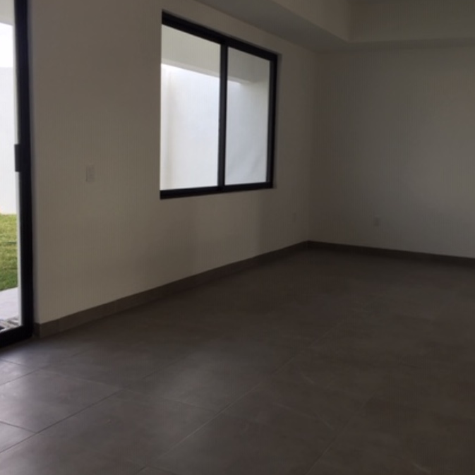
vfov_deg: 42.8
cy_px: 239
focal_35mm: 39
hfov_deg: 42.8
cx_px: 259
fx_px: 605
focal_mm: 4.15
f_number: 2.2
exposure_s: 1/196
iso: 32
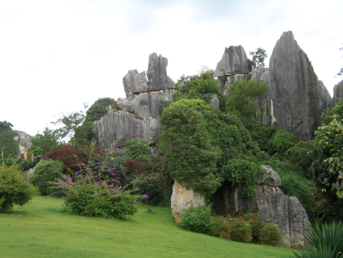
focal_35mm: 49
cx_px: 172
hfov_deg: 38.9
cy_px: 129
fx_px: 486
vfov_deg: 29.7
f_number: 3.1
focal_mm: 8.2
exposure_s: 1/160
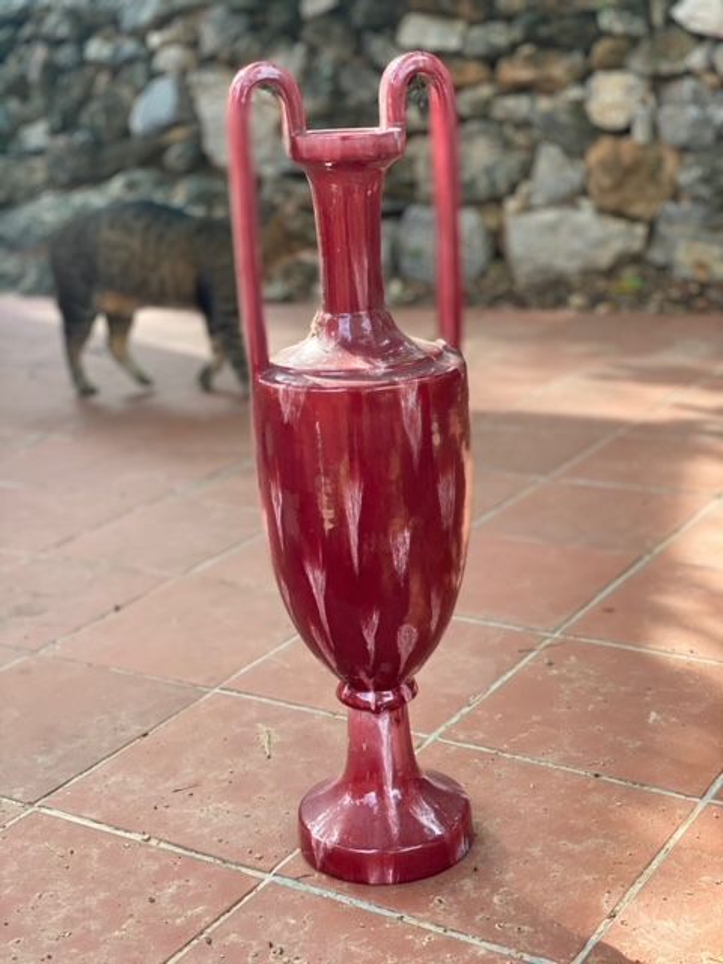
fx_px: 1448
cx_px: 362
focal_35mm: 52
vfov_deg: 36.8
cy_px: 482
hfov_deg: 28.0
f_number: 2
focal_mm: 6
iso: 40
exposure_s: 1/122
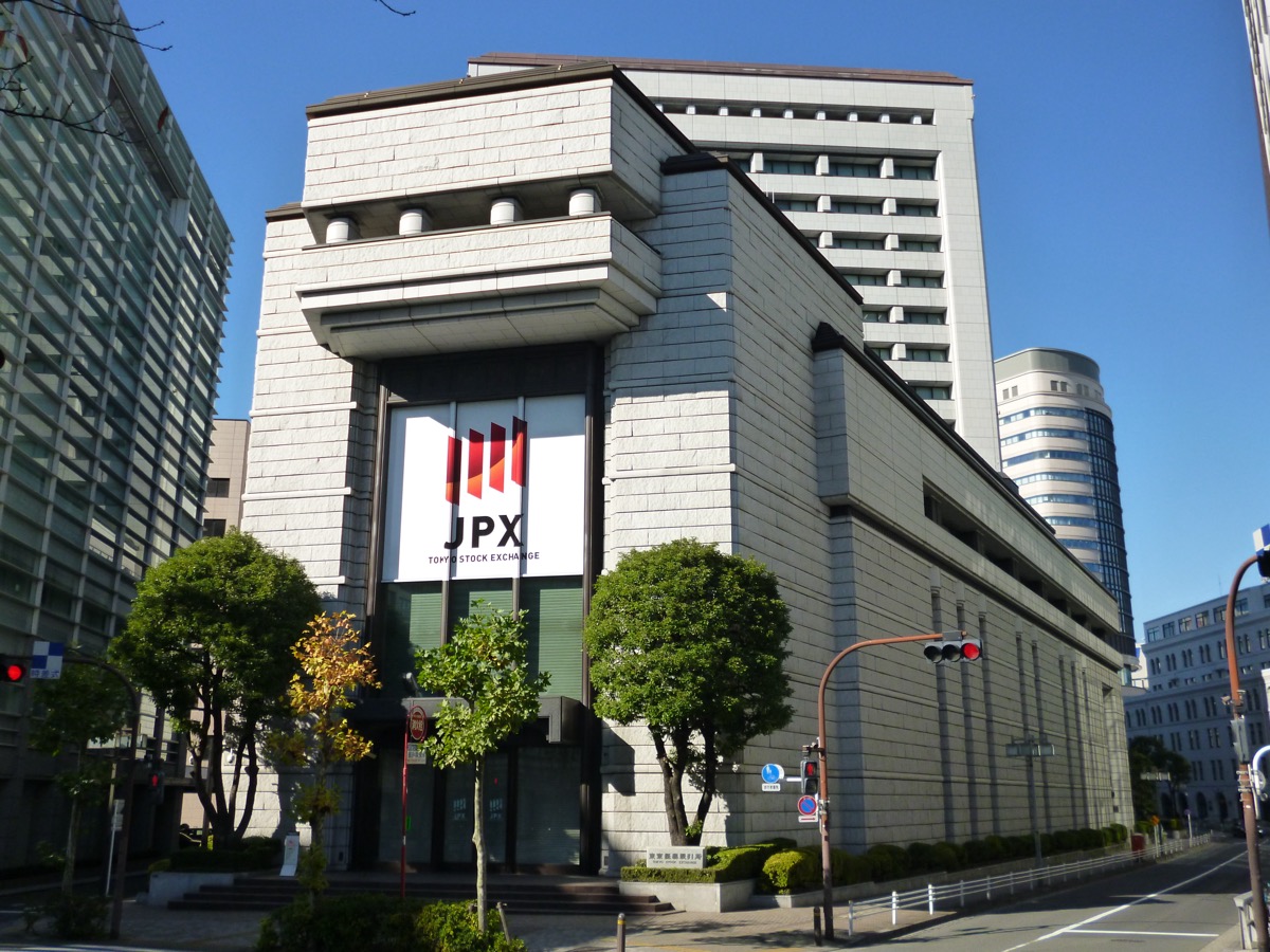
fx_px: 1174
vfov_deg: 44.2
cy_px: 476
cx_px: 635
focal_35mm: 32
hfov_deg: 56.8
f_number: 10
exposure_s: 1/125
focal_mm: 5.7
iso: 160
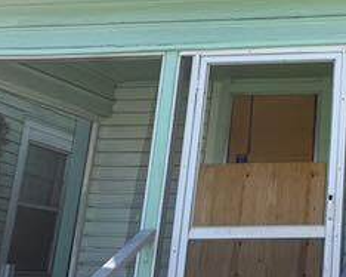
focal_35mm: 64
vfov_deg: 23.7
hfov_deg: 26.2
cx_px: 420
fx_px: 655
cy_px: 92
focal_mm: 6.76
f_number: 1.78
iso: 80
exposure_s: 1/1812
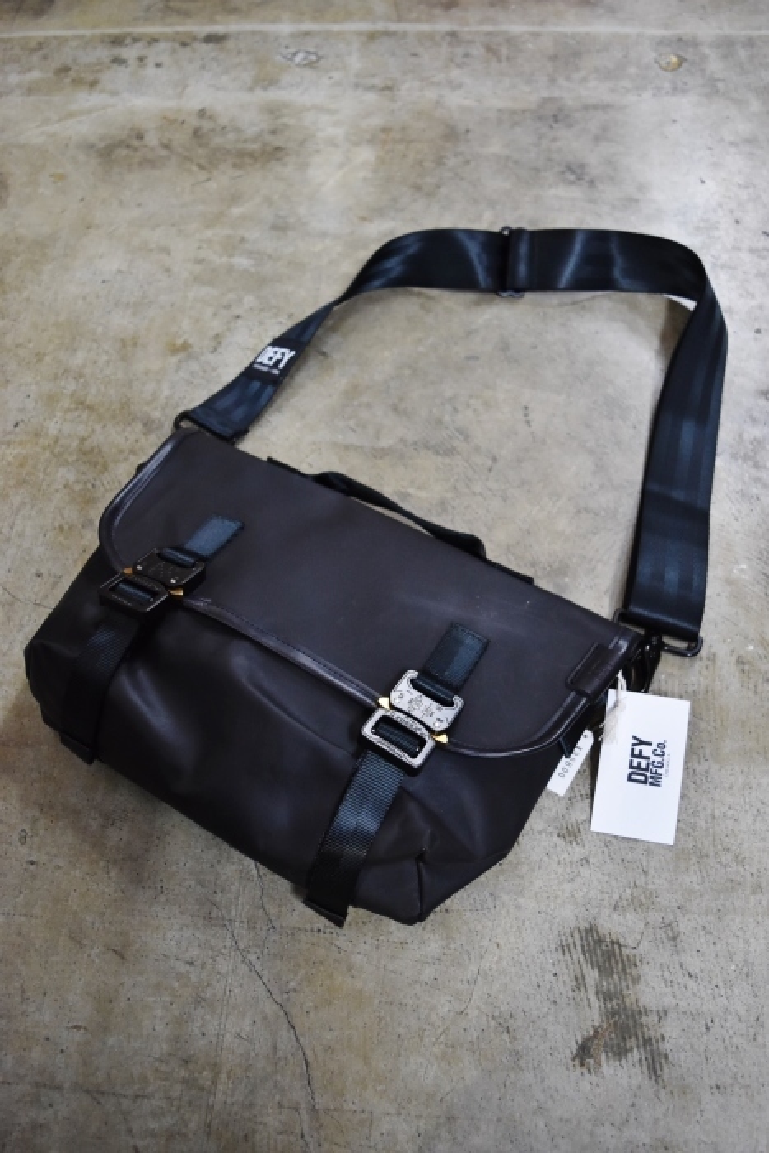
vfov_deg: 59.5
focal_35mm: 32
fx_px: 1009
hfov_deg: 41.7
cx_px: 384
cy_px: 576
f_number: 4
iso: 1400
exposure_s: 1/30
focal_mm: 21
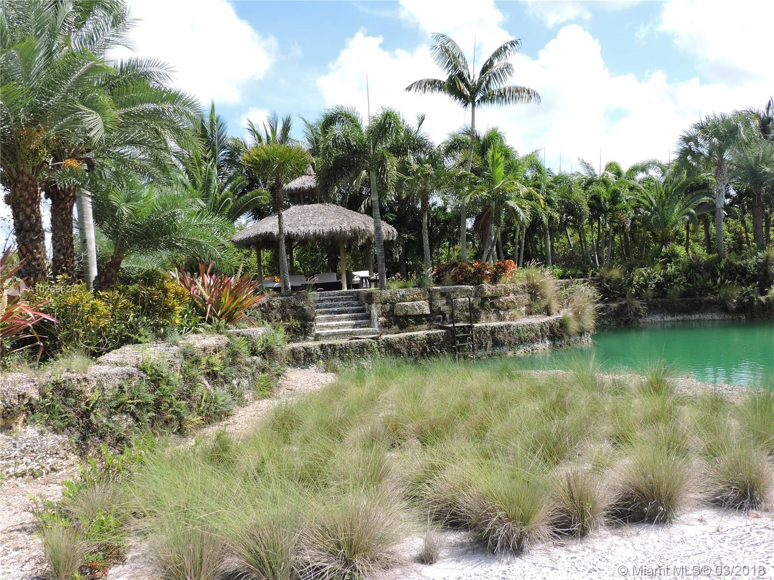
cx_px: 387
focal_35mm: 30
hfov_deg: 60.0
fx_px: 671
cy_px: 290
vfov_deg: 46.8
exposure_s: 1/800
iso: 100
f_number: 3.1
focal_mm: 5.4
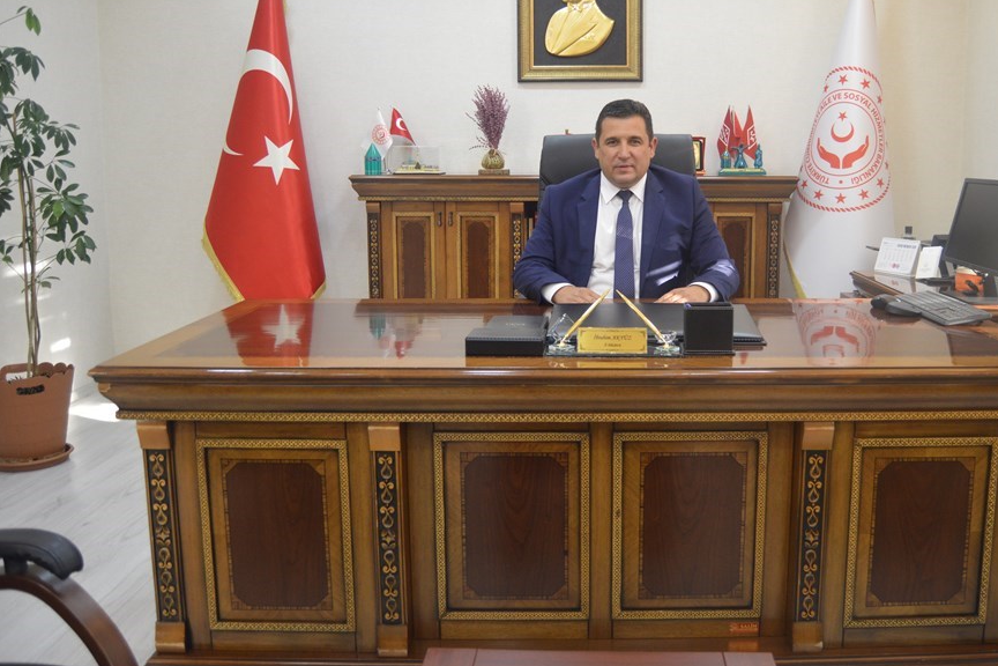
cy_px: 292
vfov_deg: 41.0
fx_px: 887
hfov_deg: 58.3
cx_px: 589
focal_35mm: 32
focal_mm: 18
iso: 720
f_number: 3.5
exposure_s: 1/60
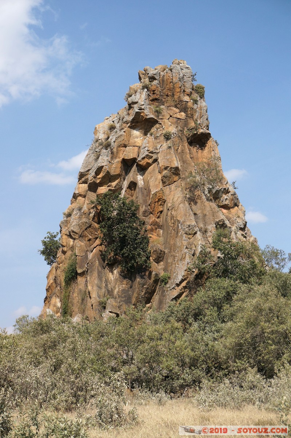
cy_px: 219
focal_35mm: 62
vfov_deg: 32.7
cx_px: 146
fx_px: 747
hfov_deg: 22.0
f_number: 7.1
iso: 400
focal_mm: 41
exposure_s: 1/1250
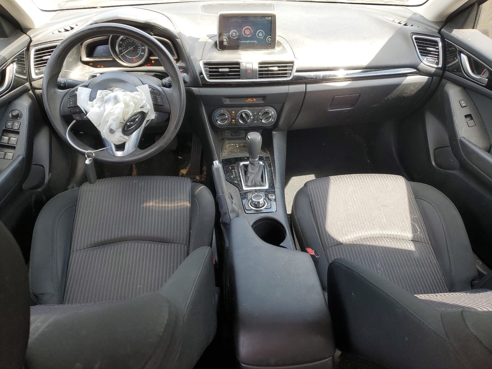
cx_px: 246
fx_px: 370
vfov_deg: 53.1
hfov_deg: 67.3
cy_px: 184
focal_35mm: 26
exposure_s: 1/204
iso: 50
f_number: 1.5
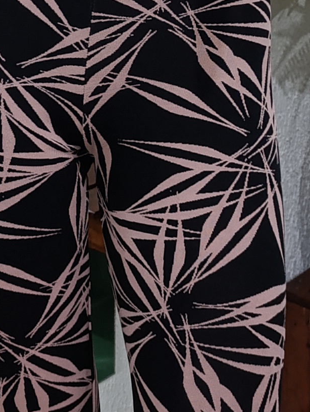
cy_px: -16
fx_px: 1370
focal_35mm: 115
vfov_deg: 16.7
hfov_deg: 12.9
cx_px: 100
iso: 1000
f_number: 1.6
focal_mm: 6.14
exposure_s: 1/40
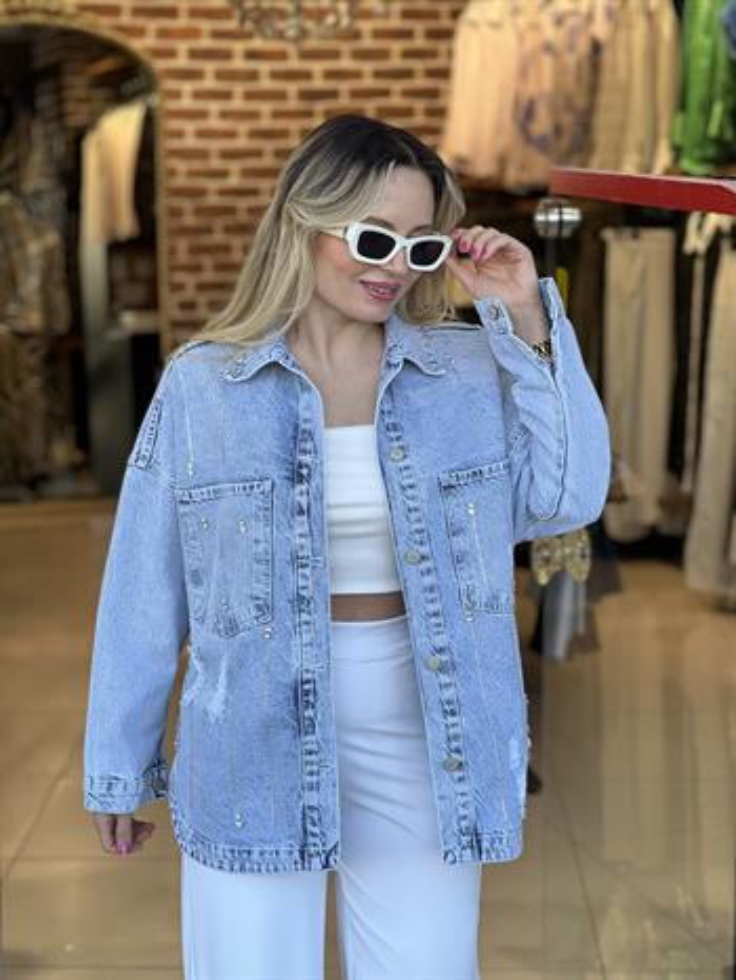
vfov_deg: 25.3
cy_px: 490
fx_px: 2181
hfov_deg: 19.2
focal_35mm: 77
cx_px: 368
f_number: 2.8
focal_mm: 9
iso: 40
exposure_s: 1/100
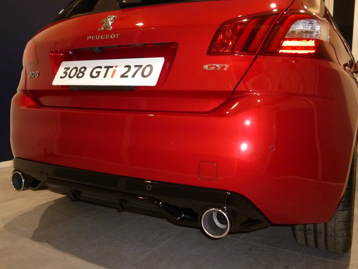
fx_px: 331
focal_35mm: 32
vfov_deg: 44.2
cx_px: 179
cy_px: 134
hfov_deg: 56.8
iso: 400
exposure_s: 1/60
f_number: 3.3
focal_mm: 5.7
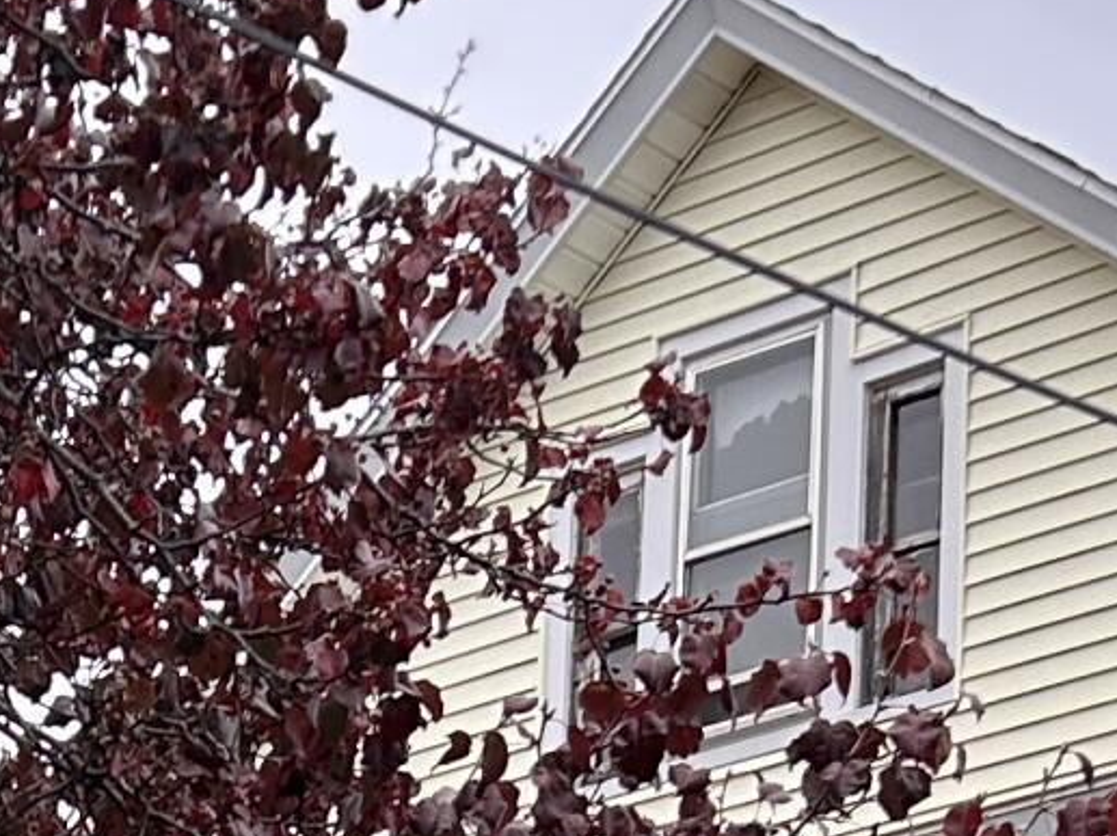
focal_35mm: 151
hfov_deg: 12.9
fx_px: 4869
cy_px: 1845
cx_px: 11
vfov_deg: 9.0
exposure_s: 1/205
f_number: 1.5
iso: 40
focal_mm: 5.7
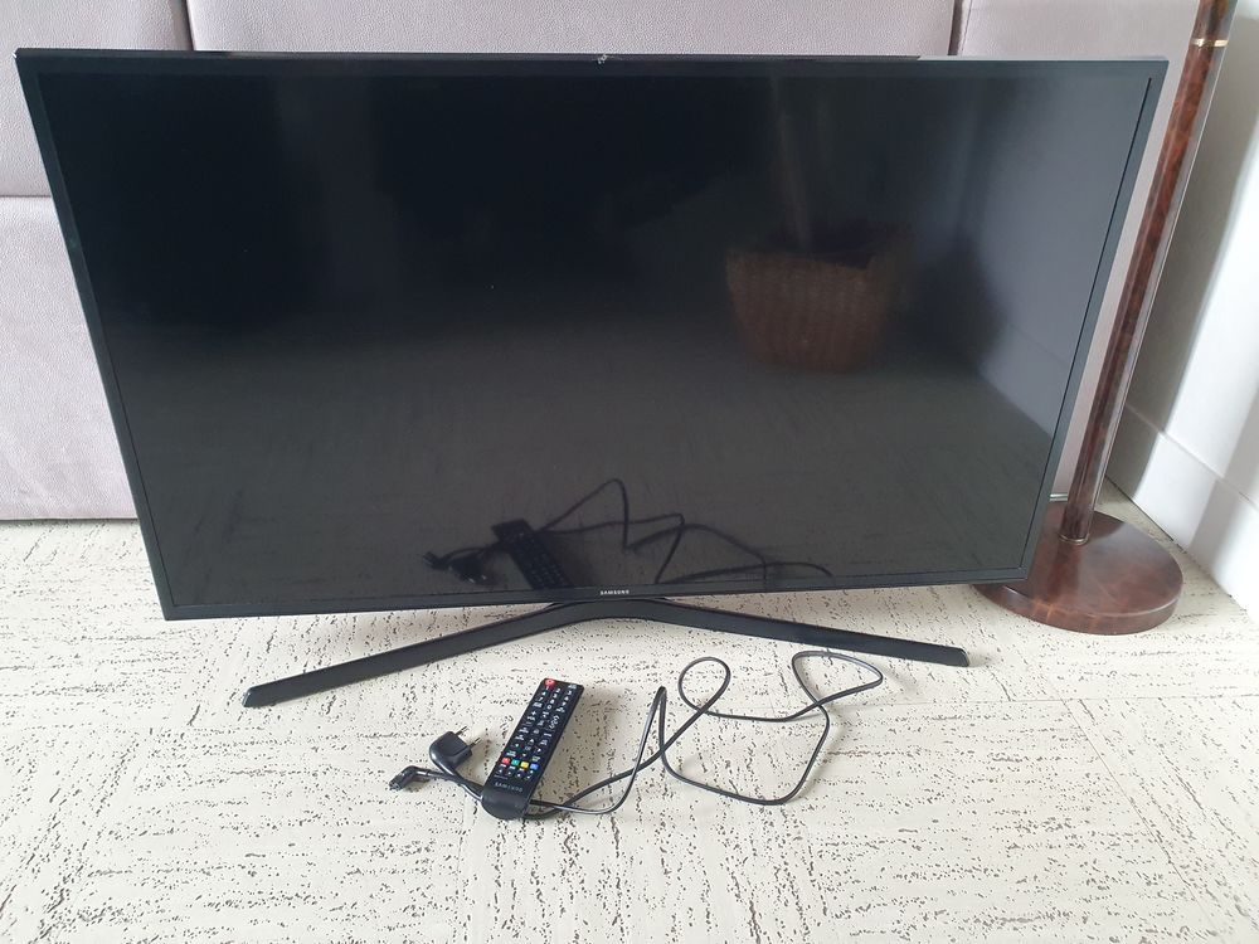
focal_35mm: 26
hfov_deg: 67.3
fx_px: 946
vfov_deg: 53.1
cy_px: 472
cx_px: 630
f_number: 2.4
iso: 500
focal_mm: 4.32
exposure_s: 1/50
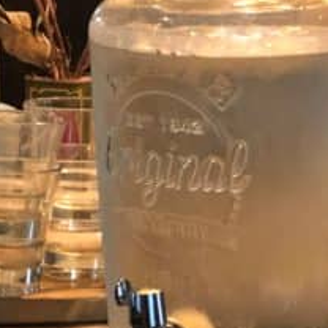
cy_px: -121
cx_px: -183
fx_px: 2080
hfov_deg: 8.8
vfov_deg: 8.9
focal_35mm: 194
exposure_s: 1/50
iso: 500
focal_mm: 6.6
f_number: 2.8
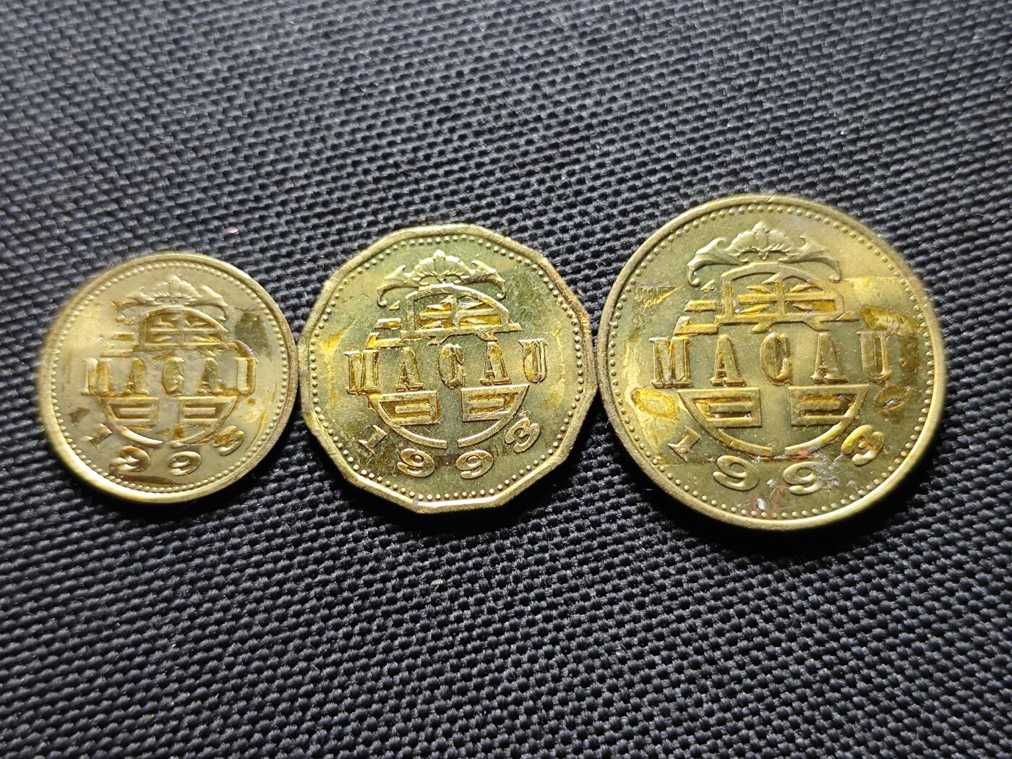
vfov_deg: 29.7
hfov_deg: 38.9
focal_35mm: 49
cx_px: 506
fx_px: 1433
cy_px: 380
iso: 200
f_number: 1.6
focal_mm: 5.84
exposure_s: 1/72.1
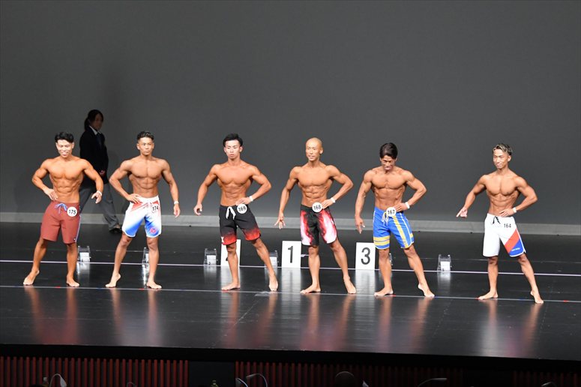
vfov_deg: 8.2
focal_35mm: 168
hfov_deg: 12.2
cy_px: 194
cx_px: 290
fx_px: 2710
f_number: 5.6
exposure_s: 1/400
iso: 5000
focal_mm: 112
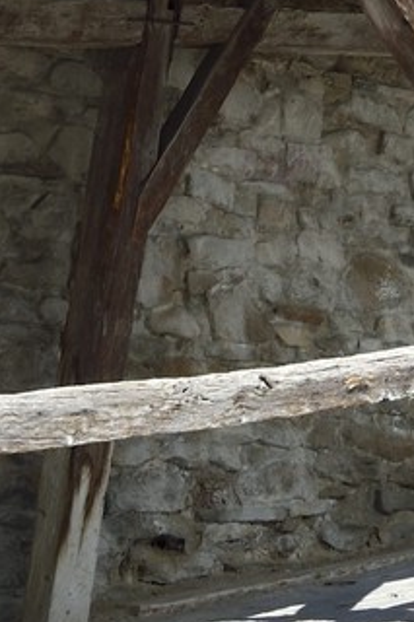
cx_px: 905
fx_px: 2331
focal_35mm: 135
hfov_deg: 9.3
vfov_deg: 12.1
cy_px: -892
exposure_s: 1/320
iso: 200
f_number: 10
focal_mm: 27
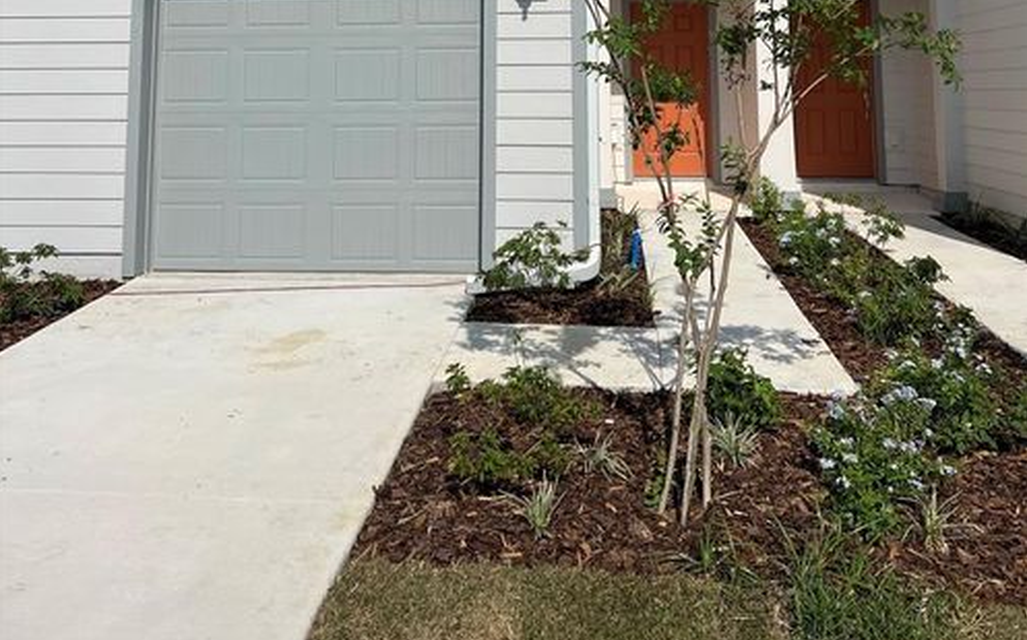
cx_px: 512
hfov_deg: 52.8
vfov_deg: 31.3
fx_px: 1035
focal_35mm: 37
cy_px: -26
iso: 50
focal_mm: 5.7
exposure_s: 1/14286
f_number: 1.5
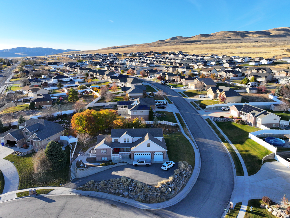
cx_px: 145
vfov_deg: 56.8
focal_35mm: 24
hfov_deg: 71.6
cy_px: 109
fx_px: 201
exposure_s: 1/1250
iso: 270
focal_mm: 12.29
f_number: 2.8
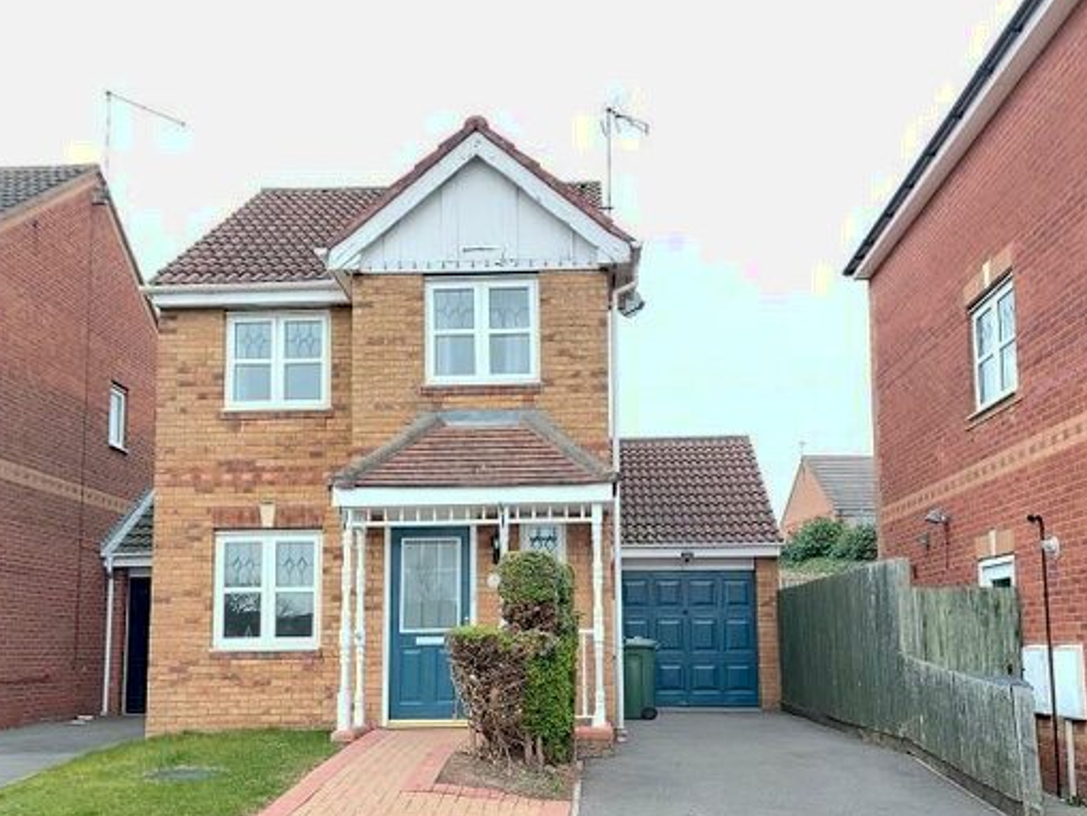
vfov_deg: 42.5
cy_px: 529
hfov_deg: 55.3
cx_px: 549
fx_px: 1036
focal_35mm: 33
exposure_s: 1/60
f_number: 1.8
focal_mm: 5.23
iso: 160
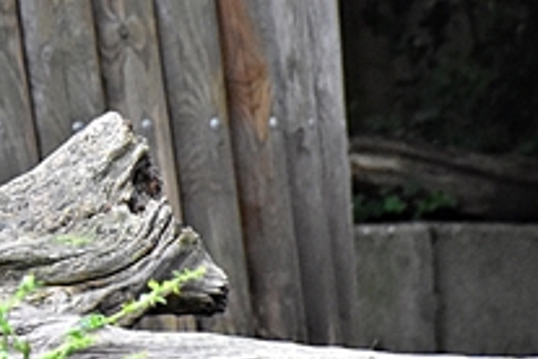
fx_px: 15526
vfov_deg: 1.3
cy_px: -64
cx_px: -330
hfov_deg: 2.0
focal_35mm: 1039
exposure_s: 1/125
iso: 2500
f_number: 5.6
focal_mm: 140
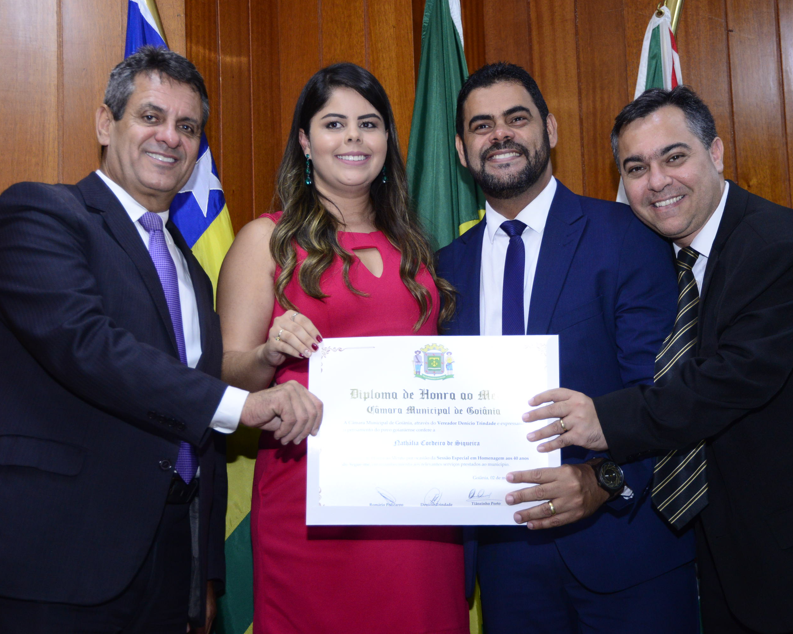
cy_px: 317
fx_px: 1455
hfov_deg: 30.5
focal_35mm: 62
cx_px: 407
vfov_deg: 24.6
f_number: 5.6
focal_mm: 55
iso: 2500
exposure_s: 1/125
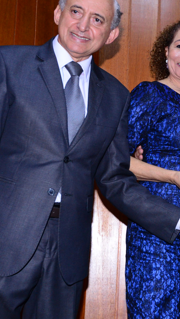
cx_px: 228
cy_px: 143
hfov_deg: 15.6
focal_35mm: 74
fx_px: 628
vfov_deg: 28.6
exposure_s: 1/125
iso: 1600
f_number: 5
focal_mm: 35
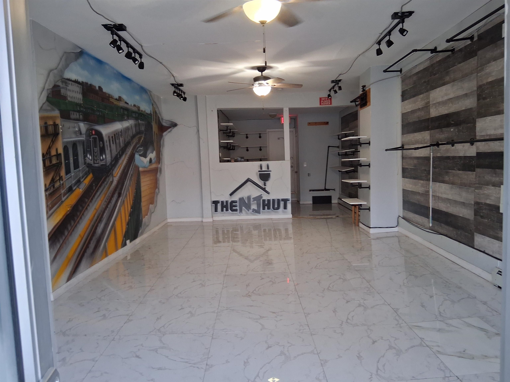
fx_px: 383
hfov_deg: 67.3
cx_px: 255
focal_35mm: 26
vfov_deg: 53.1
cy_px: 191
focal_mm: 3.98
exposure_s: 1/50
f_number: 1.8
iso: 400
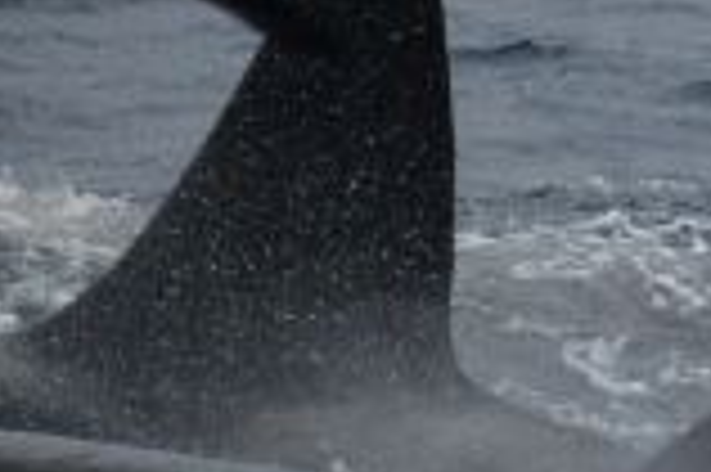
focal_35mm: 3039
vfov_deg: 0.5
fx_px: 59957
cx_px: 1323
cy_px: 101
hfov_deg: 0.7
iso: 1000
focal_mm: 600
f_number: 6.3
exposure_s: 1/8000
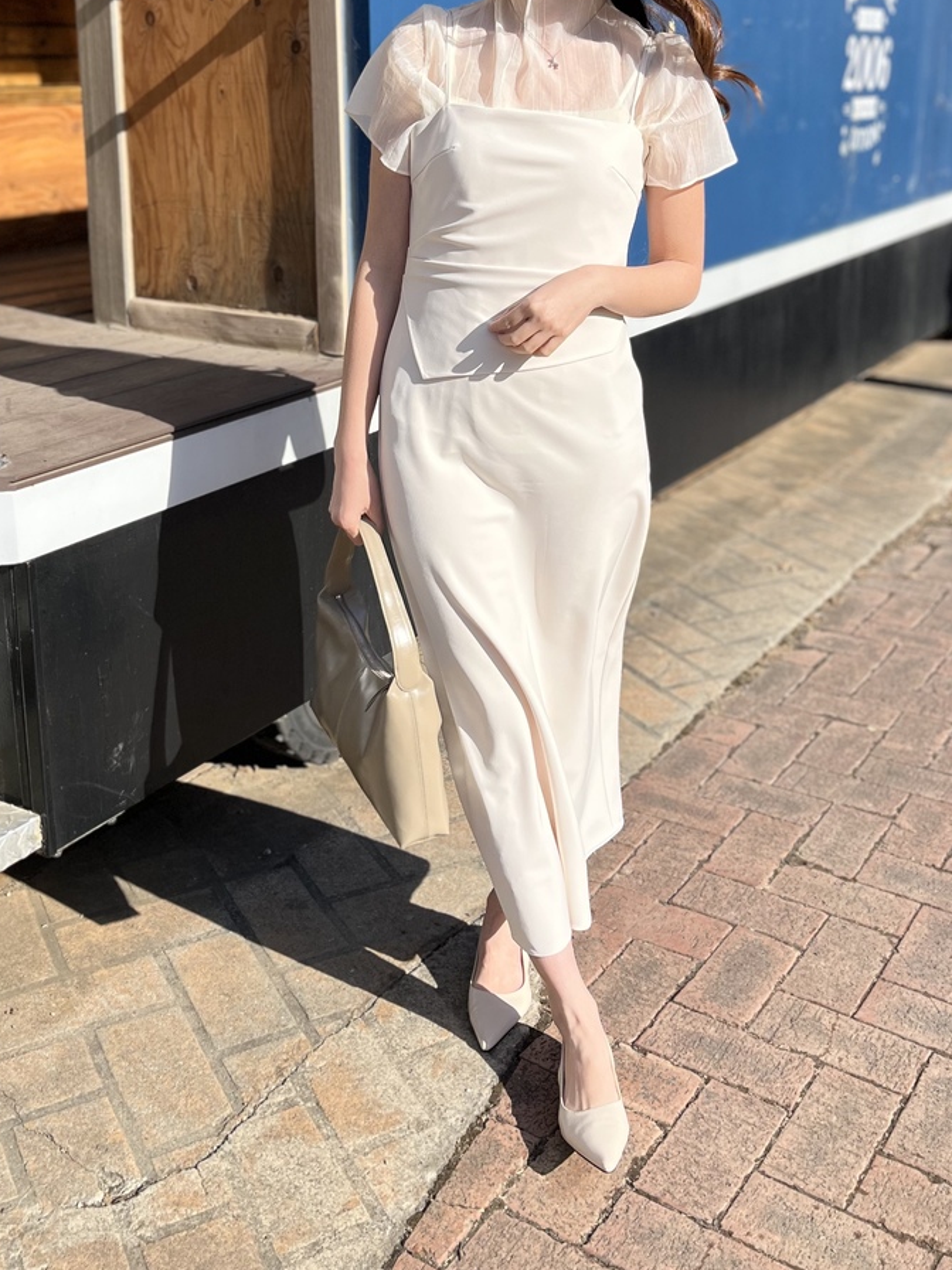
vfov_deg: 61.6
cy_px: 596
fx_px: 1064
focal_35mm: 29
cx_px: 510
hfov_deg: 48.2
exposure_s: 1/3215
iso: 50
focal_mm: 5.1
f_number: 1.6
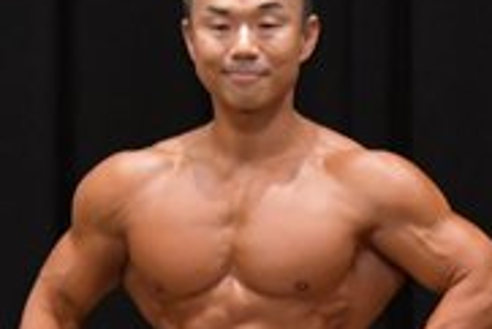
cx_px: 379
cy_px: 533
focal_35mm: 863
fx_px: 11803
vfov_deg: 1.6
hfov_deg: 2.4
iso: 5000
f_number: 5.6
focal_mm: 135
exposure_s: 1/400
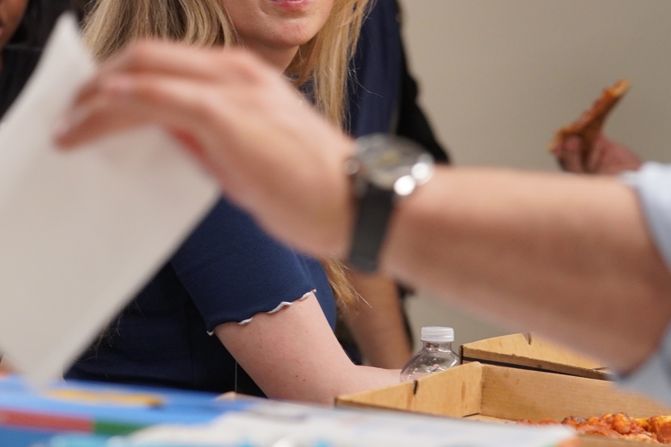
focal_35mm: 228
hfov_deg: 9.0
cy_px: 40
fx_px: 4249
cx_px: 37
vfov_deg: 6.0
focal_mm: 75
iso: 1000
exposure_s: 1/160
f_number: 4
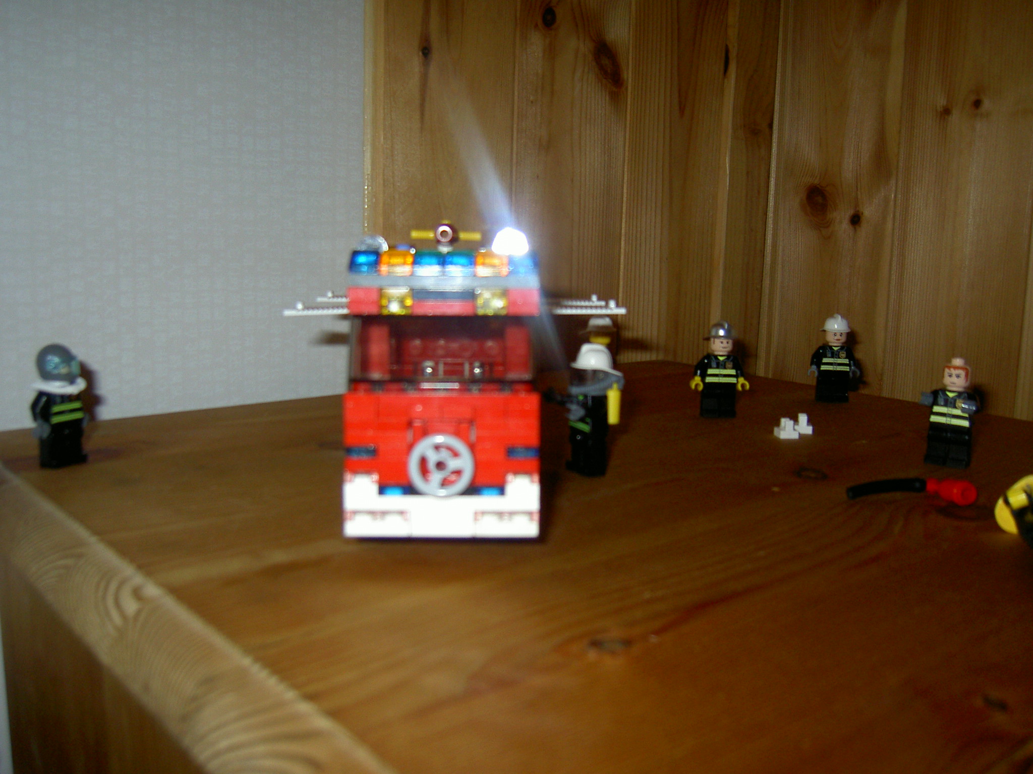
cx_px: 516
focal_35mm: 34
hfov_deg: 54.0
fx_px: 1015
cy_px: 387
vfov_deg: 41.8
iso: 100
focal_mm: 5.6
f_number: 2.8
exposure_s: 1/60
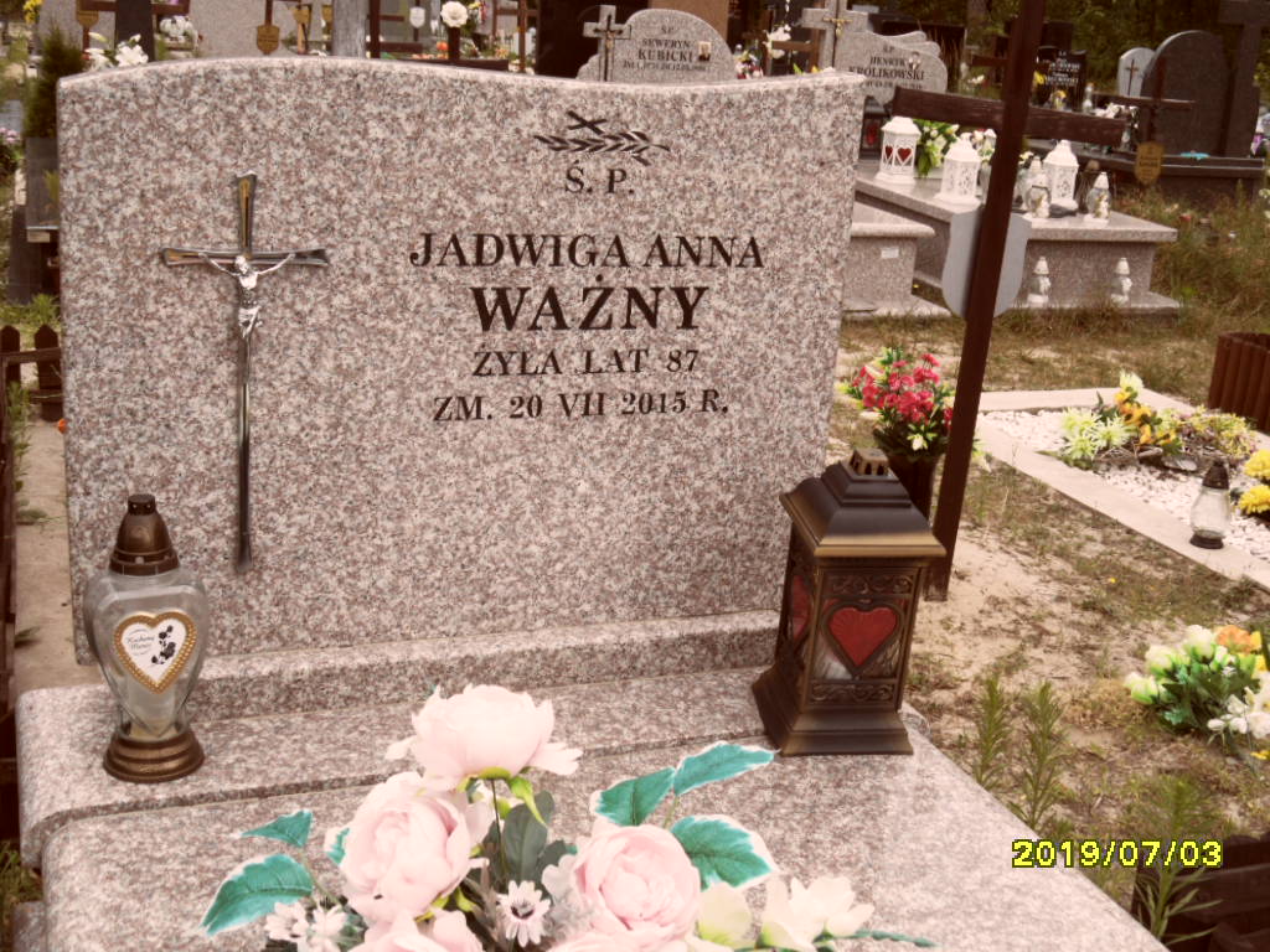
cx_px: 635
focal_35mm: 40
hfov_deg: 46.8
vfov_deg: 36.0
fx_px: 1468
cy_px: 476
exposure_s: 1/250
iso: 80
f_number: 3.6
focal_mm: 6.5
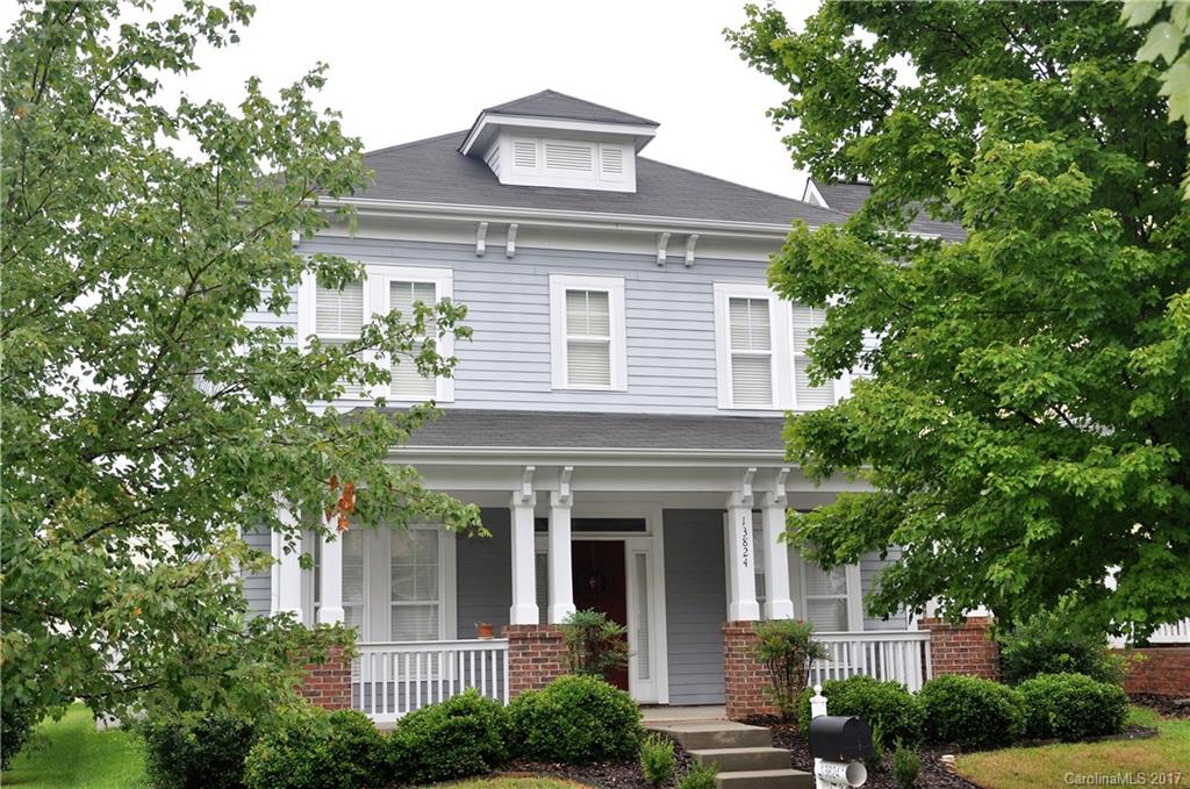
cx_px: 595
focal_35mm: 39
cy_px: 394
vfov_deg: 34.1
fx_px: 1287
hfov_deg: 49.6
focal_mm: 26
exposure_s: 1/200
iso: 200
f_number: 7.1
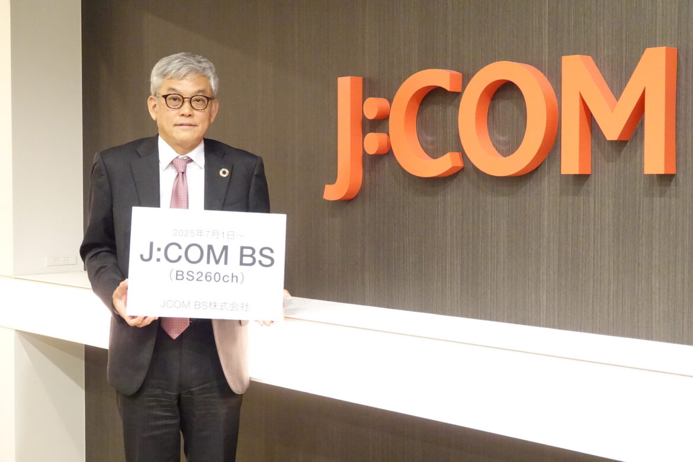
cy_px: 231
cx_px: 346
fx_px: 1078
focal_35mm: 56
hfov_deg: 35.6
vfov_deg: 24.2
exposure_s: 1/60
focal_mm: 20.49
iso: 5000
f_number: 3.5
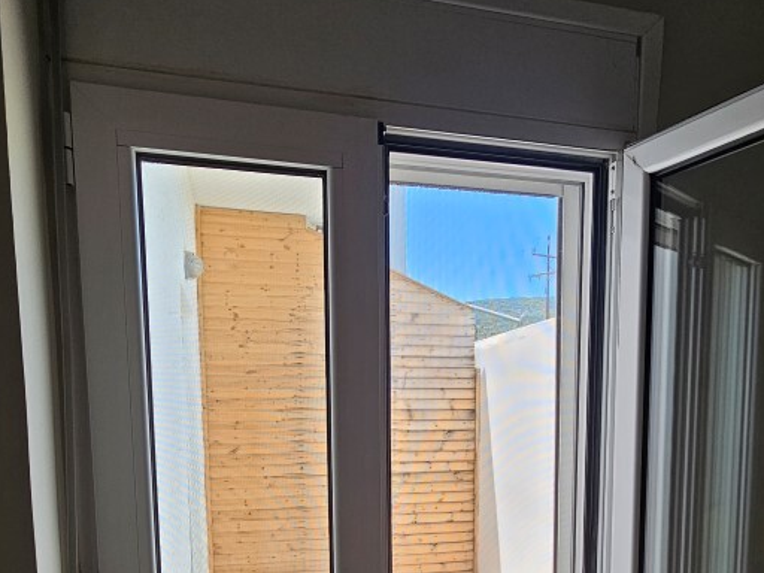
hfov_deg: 67.2
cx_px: 413
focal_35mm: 26
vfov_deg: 49.1
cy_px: 480
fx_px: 574
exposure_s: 1/222
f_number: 2.2
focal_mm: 2.2
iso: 80
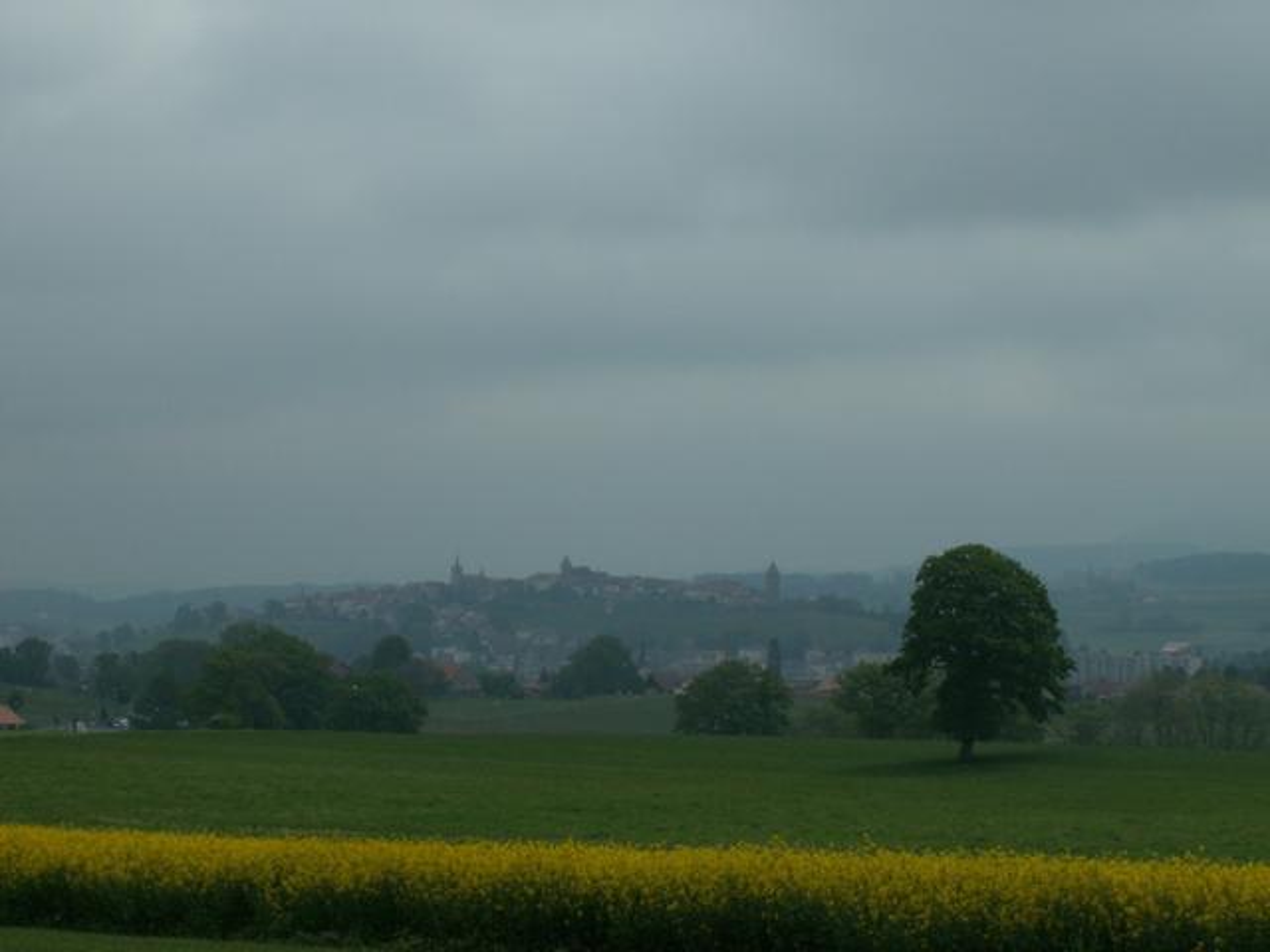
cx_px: 635
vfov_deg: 16.6
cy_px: 476
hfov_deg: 22.0
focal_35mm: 89
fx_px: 3265
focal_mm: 14.96
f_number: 8
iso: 50
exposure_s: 1/320
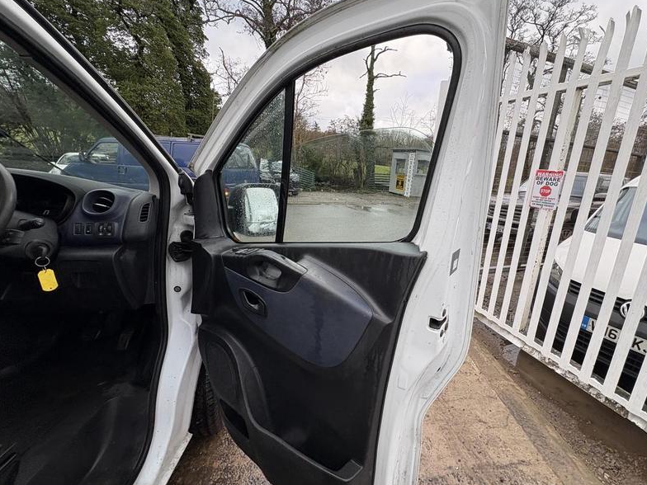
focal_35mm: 16
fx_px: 299
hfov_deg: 93.9
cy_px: 242
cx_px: 368
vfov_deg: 78.1
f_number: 2.2
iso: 40
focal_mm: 2.22
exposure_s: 1/120
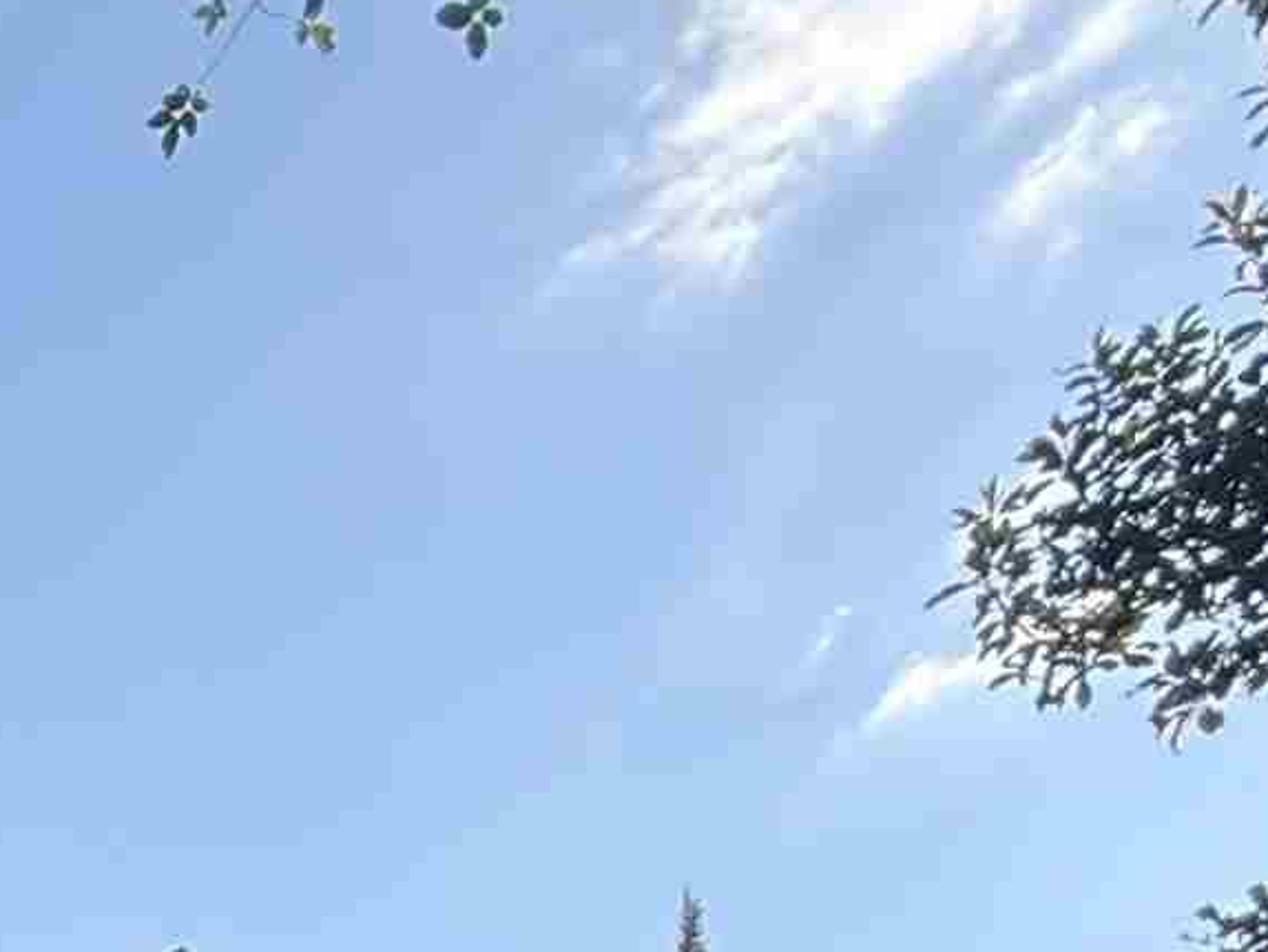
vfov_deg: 14.7
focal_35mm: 75
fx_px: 2748
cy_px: 2103
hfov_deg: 20.1
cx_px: -901
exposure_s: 1/227
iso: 40
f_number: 2.2
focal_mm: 2.22
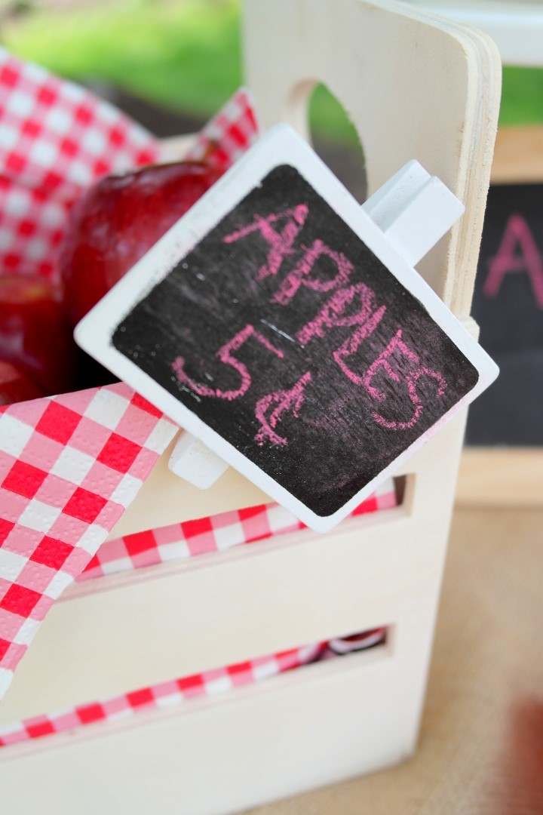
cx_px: 272
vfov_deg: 45.4
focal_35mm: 43
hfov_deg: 31.2
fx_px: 973
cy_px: 408
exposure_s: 1/125
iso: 100
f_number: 4
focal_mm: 28
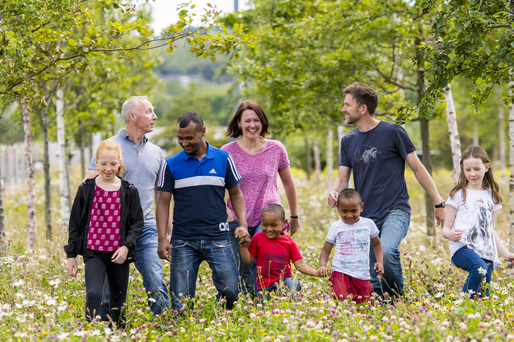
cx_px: 257
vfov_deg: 6.5
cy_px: 171
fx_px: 2998
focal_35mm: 210
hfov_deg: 9.8
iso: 100
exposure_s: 1/320
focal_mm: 140
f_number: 3.5
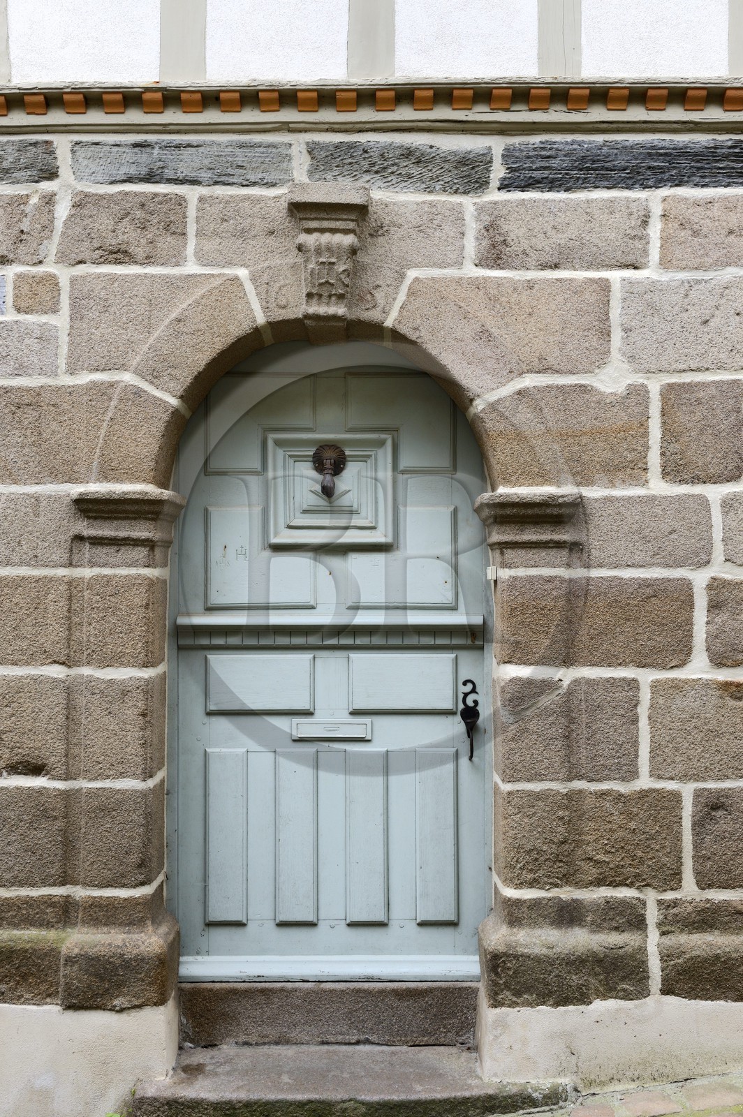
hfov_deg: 37.8
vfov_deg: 54.5
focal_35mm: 35
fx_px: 1085
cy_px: 558
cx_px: 372
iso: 400
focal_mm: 35
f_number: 9
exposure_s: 1/160
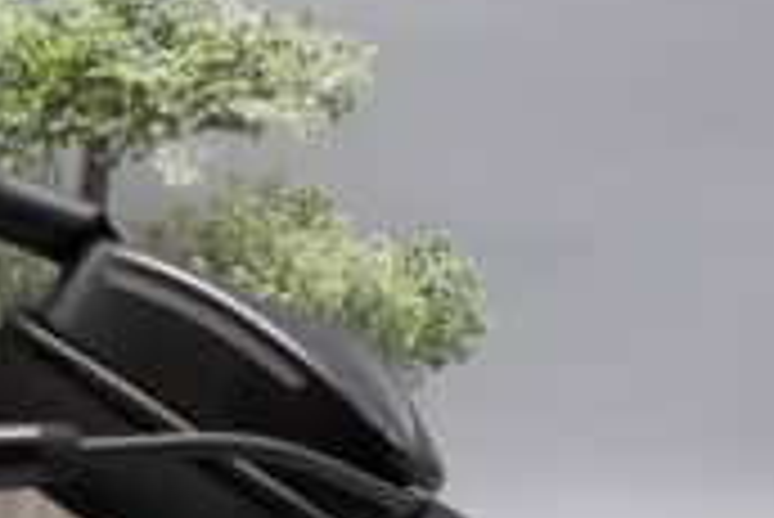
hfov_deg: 23.0
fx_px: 1851
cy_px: 518
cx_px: 68
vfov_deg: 15.6
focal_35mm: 86
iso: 800
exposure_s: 1/100
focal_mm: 25.5
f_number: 8
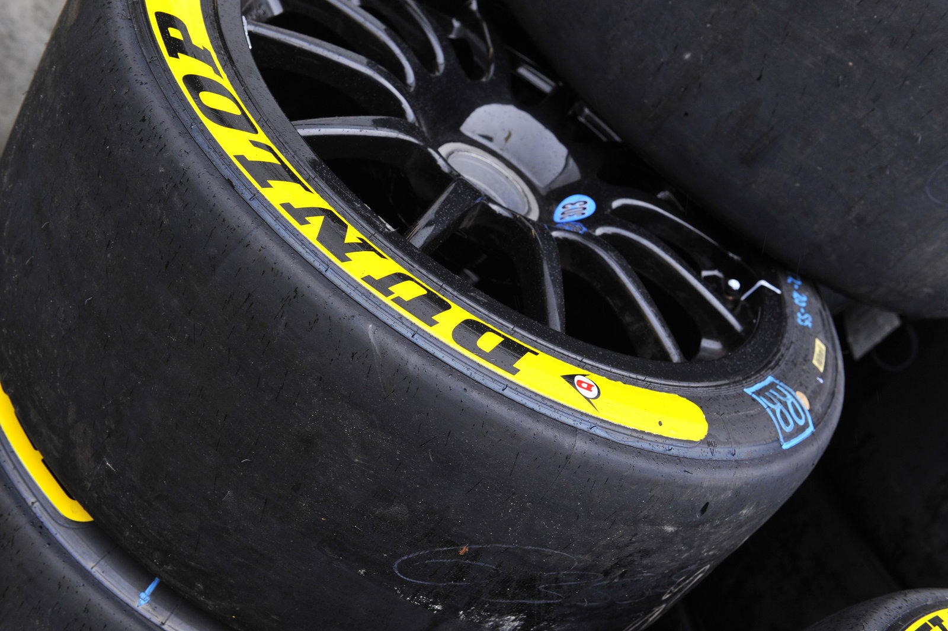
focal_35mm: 45
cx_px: 474
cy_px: 316
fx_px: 1184
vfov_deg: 29.8
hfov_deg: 43.6
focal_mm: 45
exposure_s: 1/160
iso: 800
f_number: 6.3
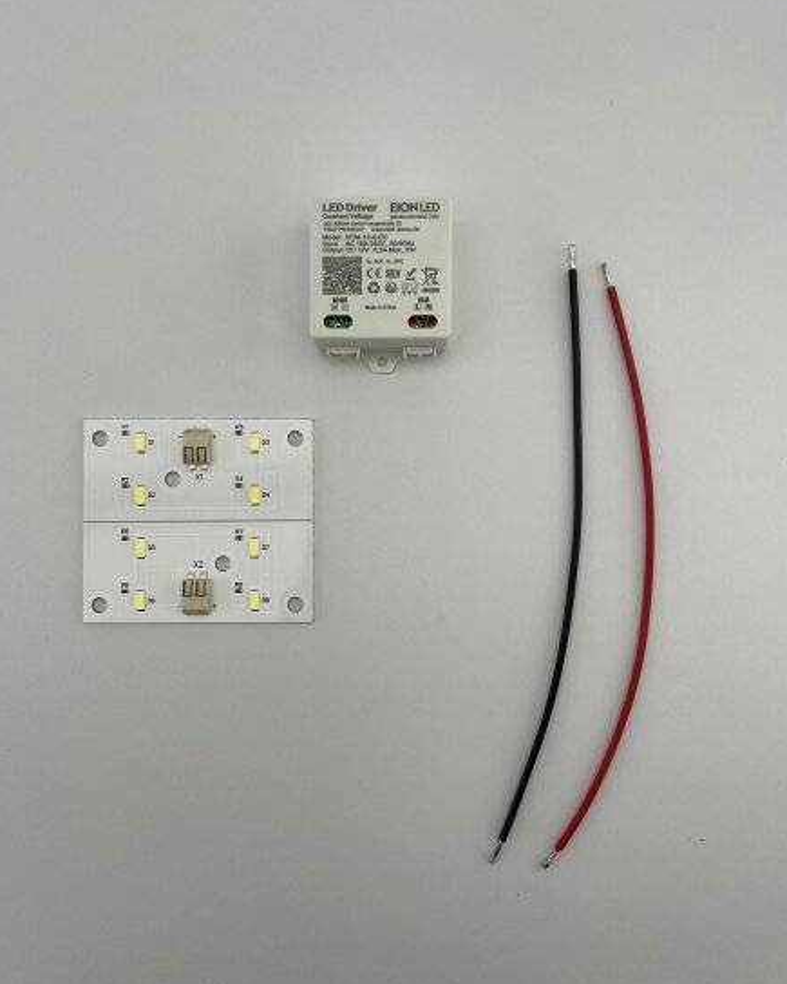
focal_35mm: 28
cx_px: 389
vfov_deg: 62.2
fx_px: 815
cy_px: 494
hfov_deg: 51.5
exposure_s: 1/2882
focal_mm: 4.2
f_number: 1.6
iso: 32
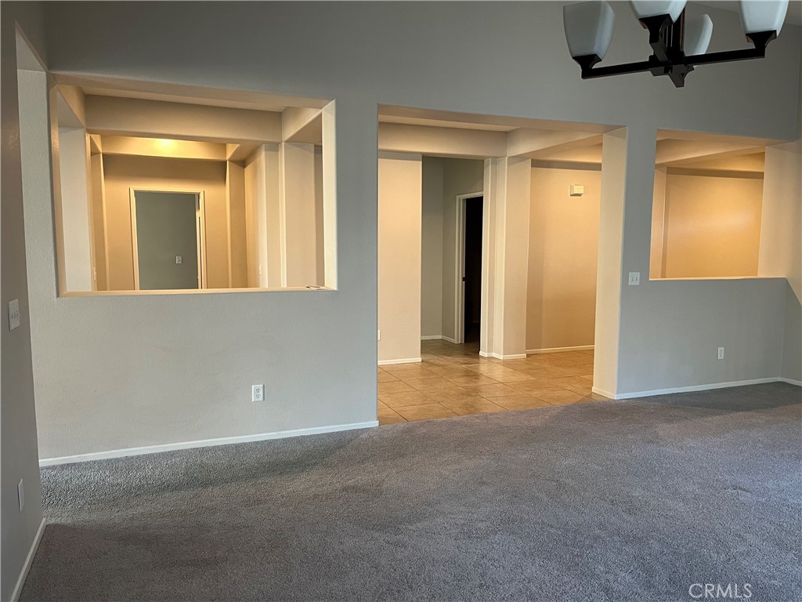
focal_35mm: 26
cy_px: 301
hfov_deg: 67.3
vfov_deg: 53.1
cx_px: 401
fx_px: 602
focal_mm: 5.1
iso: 200
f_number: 1.6
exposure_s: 1/60
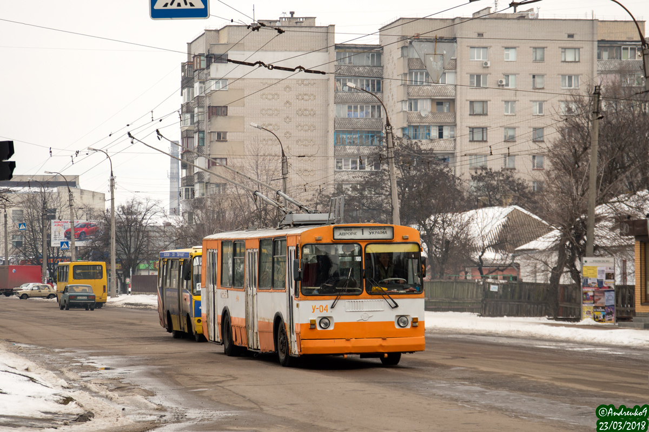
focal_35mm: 112
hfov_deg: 18.2
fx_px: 2026
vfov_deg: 12.2
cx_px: 324
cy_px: 216
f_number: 5.6
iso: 100
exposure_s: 1/640
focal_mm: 75
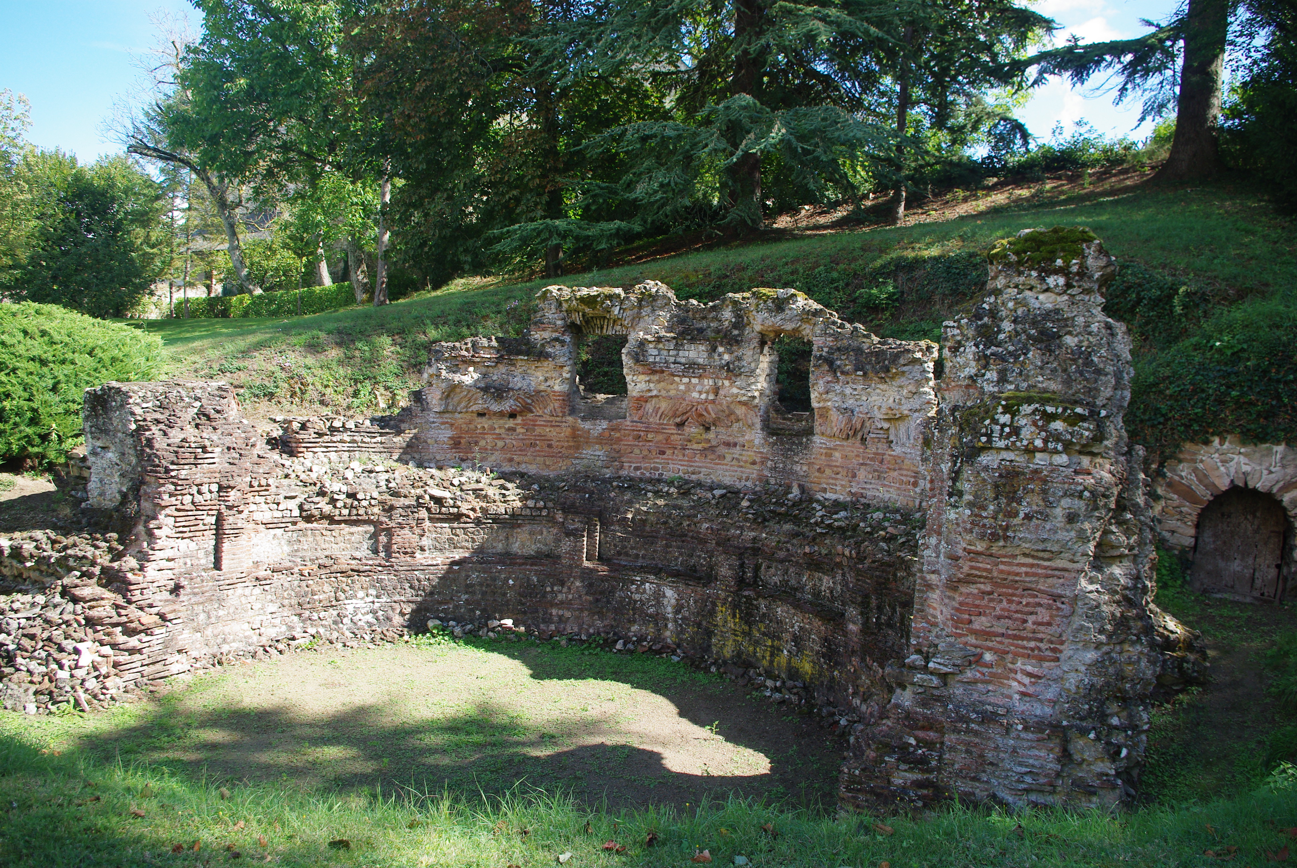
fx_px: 974
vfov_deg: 48.0
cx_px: 648
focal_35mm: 27
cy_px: 434
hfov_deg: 67.3
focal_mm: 18
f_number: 6.7
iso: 200
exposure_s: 1/180
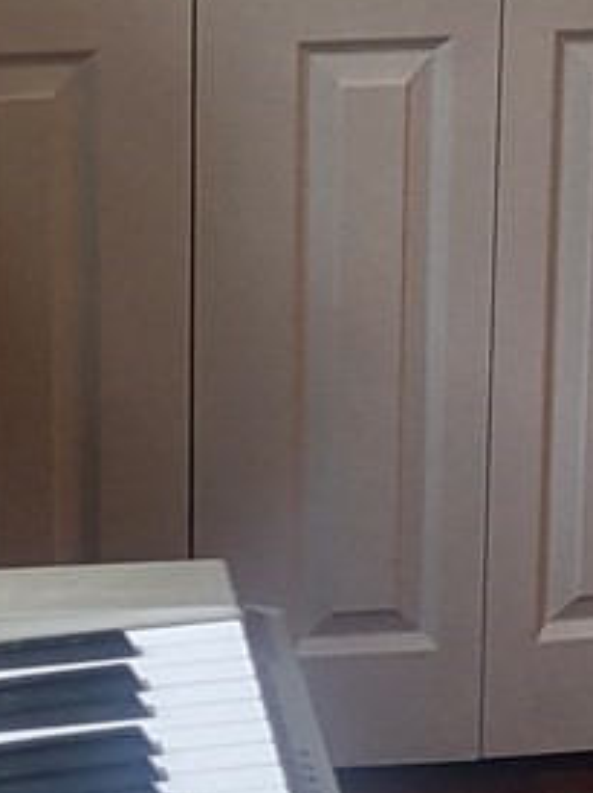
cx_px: 101
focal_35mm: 146
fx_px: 3340
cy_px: 304
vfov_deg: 13.5
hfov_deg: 10.1
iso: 200
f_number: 1.8
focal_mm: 5.4
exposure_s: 1/120
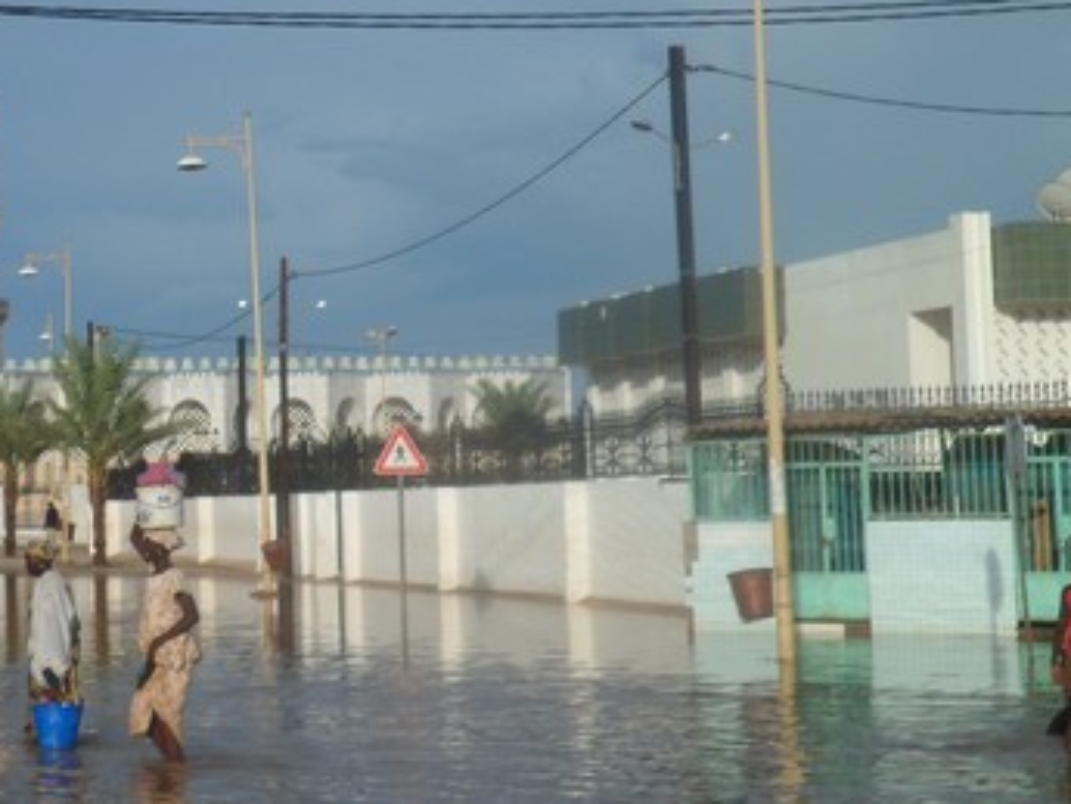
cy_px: 321
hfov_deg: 25.9
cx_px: 121
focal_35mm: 73
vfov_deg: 20.2
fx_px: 2259
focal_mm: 6.6
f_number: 3.8
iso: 80
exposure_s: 1/1000
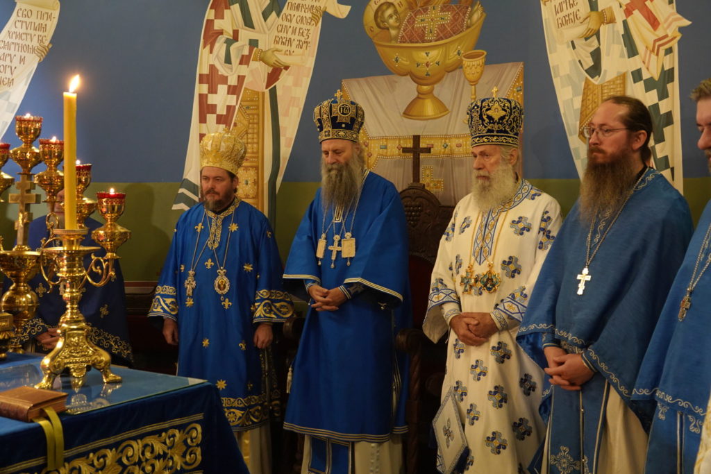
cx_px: 356
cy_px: 237
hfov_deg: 45.4
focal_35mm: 43
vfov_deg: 31.2
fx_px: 849
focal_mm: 15.73
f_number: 3.2
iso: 800
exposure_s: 1/13
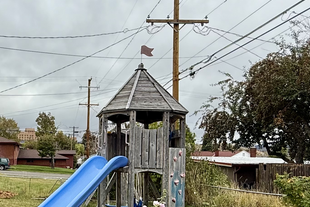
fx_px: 370
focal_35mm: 43
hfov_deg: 43.1
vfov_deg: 30.7
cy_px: 154
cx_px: 58
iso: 50
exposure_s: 1/970
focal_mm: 2.22
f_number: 2.2
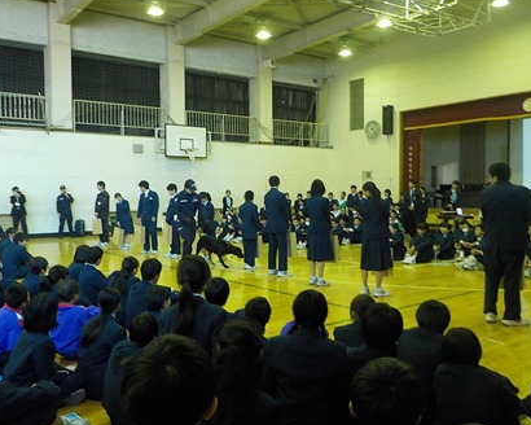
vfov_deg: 45.8
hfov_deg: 55.6
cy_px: 211
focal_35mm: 32
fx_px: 503
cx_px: 245
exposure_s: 1/20
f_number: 3.3
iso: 400
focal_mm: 4.1
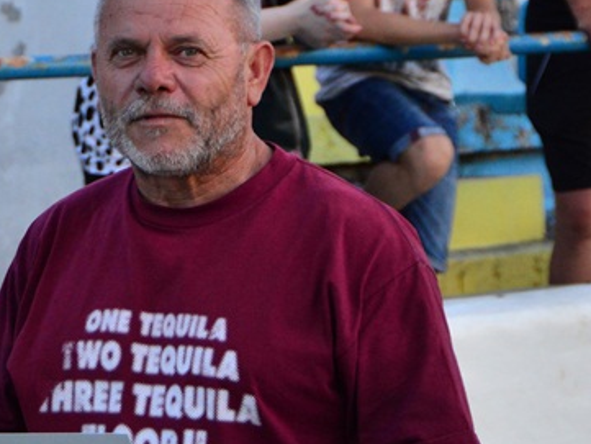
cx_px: -11
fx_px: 3074
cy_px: 329
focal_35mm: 180
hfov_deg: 10.9
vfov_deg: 8.2
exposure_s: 1/640
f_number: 5.3
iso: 2500
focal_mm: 66
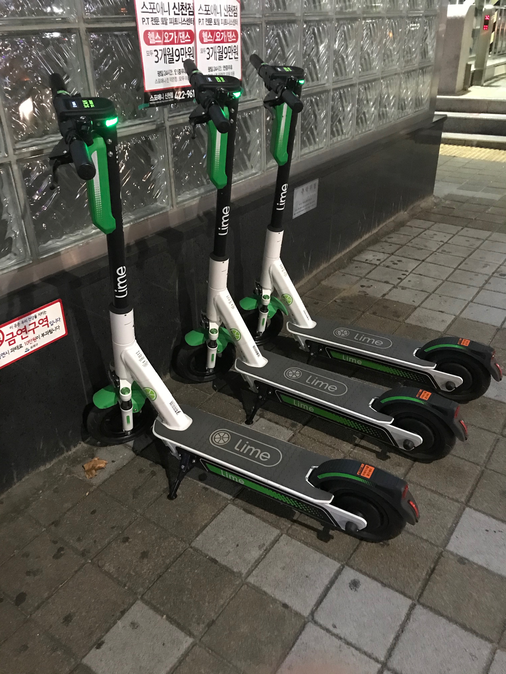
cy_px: 337
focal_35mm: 28
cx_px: 253
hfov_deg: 49.7
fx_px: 546
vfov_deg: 63.4
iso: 125
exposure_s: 1/4
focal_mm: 3.99
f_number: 1.8
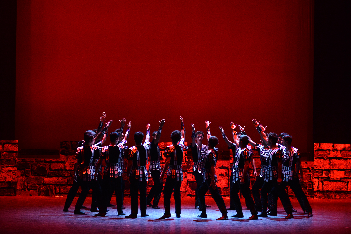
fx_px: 1092
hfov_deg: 18.3
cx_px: 176
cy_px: 117
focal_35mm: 112
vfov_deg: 12.2
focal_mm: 112
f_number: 3.5
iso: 2500
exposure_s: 1/160
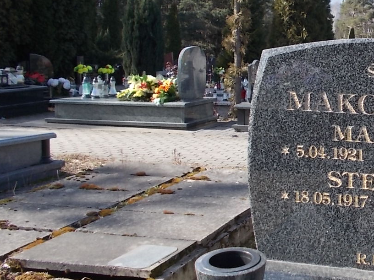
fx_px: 551
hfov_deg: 34.6
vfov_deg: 28.3
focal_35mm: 51
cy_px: 89
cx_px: 360
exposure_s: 1/400
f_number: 3.2
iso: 80
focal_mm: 4.6
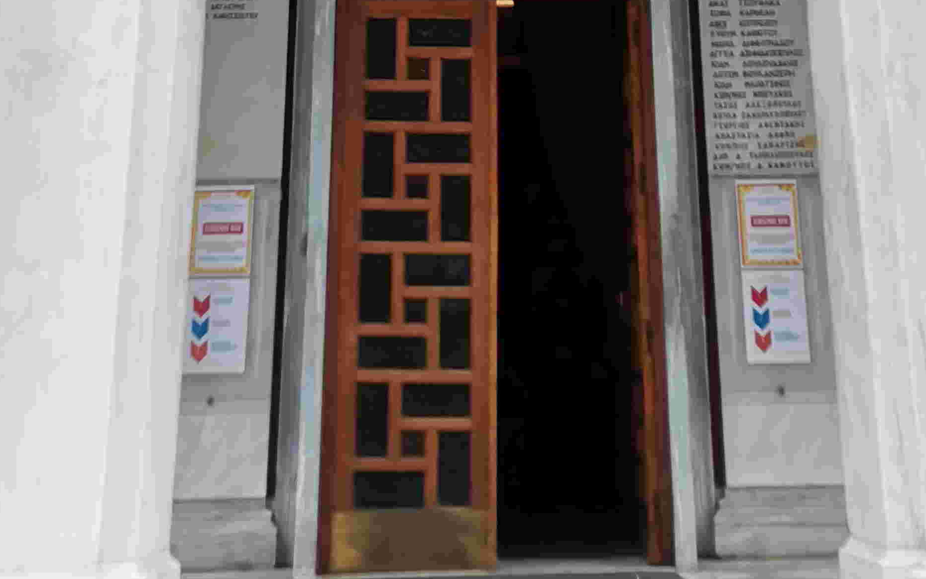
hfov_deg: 34.5
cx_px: 542
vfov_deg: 20.7
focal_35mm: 59
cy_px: -98
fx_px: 1489
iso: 50
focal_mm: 4.75
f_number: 1.8
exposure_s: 1/128
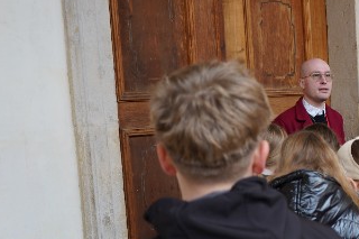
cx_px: 420
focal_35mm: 75
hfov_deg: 24.7
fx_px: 747
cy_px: 188
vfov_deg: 18.0
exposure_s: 1/80
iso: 125
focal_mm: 30
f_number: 3.5
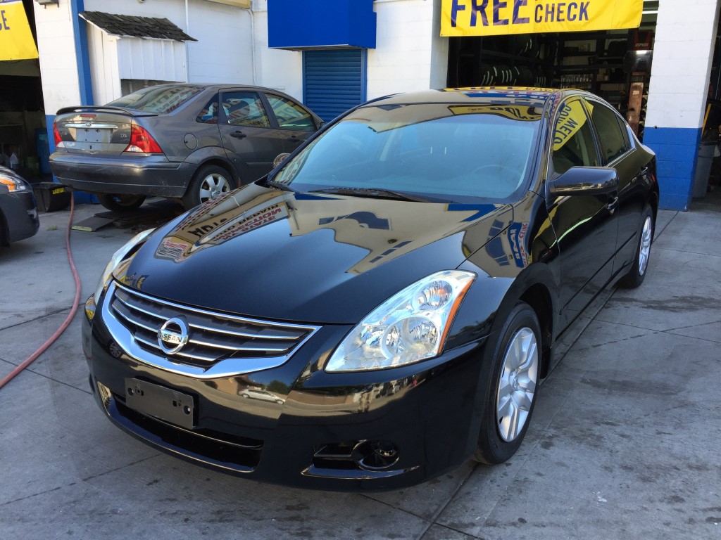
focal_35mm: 29
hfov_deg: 61.7
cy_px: 270
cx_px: 360
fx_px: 604
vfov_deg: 48.2
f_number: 2.2
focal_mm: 4.15
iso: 32
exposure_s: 1/196
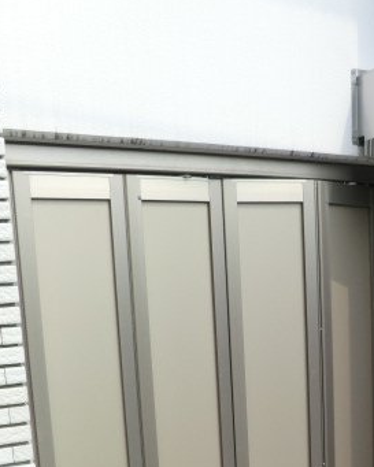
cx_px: 237
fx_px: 609
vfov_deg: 39.4
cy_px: 408
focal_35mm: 44
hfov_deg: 34.0
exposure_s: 1/400
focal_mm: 4.3
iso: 80
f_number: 3.2
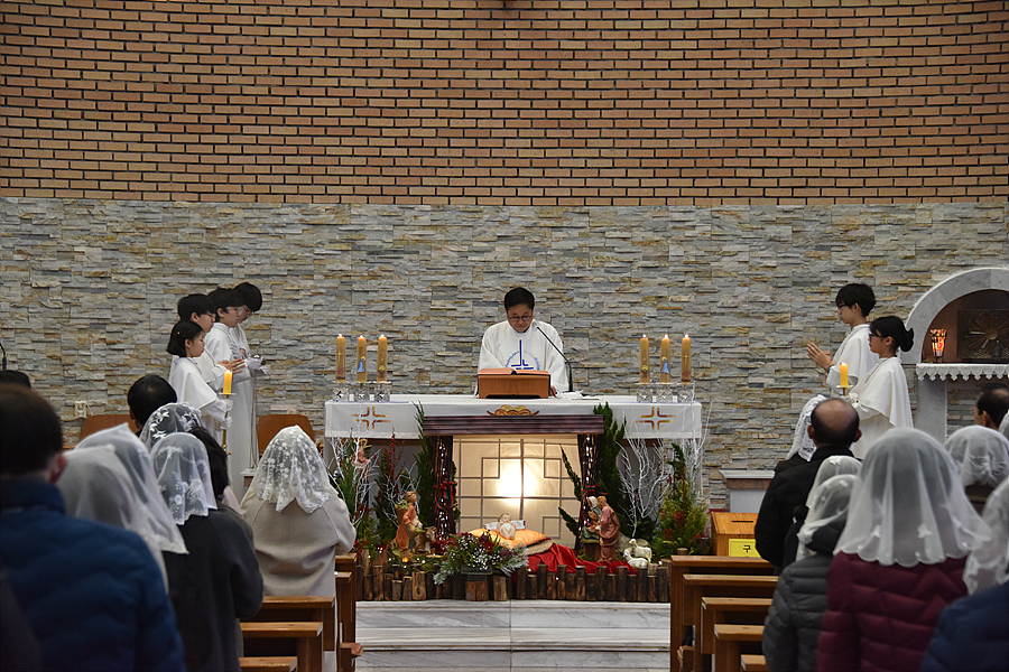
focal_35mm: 92
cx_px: 504
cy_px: 336
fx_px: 2578
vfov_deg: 14.9
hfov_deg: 22.1
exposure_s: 1/125
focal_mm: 92
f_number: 5.3
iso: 2500
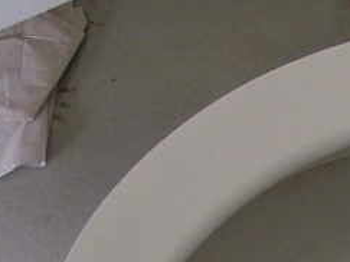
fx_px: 1263
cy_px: 304
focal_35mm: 125
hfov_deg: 15.3
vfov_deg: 11.6
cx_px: 405
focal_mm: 5.8
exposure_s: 1/40
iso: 160
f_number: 2.8
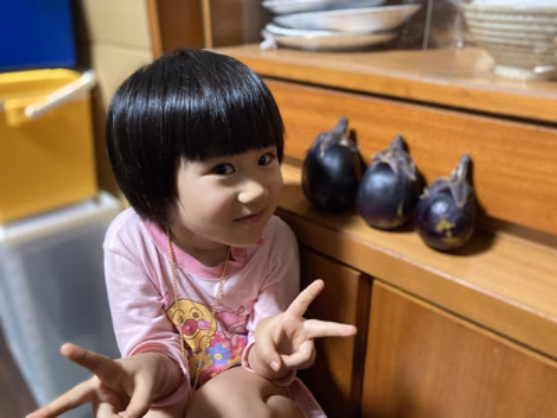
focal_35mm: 28
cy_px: 209
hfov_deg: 63.4
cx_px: 278
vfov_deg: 49.7
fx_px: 451
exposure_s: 1/33
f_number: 1.8
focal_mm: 3.99
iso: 400
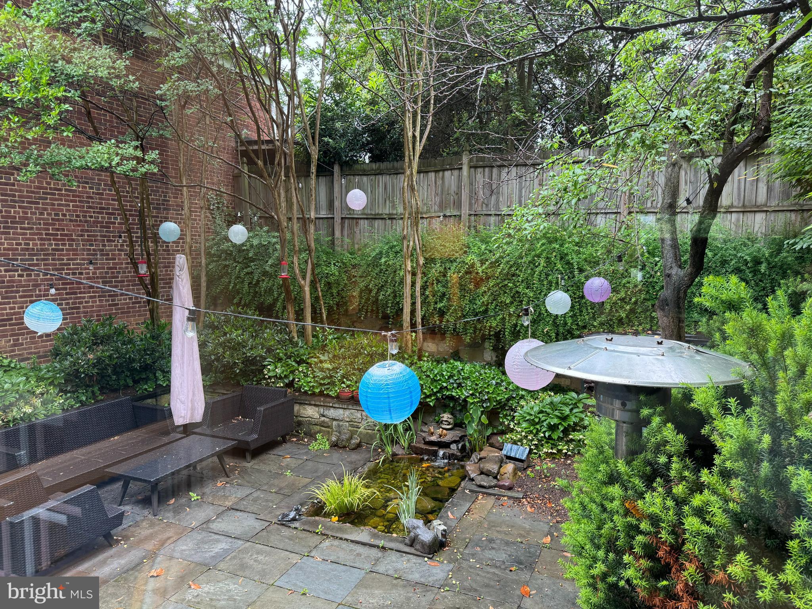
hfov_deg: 71.6
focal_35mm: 24
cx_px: 406
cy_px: 304
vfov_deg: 56.8
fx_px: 563
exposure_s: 1/120
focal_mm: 6.76
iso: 125
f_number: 1.78
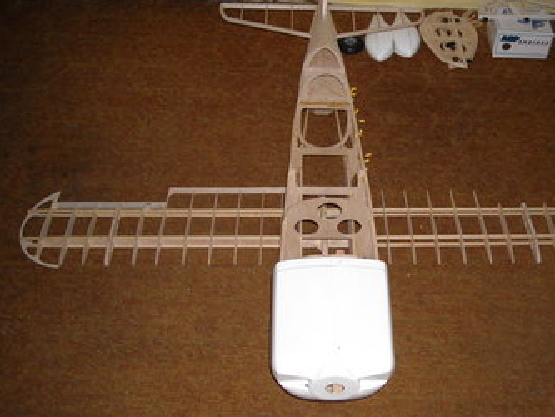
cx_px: 327
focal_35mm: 42
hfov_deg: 44.6
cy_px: 230
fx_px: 674
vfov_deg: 34.3
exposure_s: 1/60
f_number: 2.8
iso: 200
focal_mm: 5.7
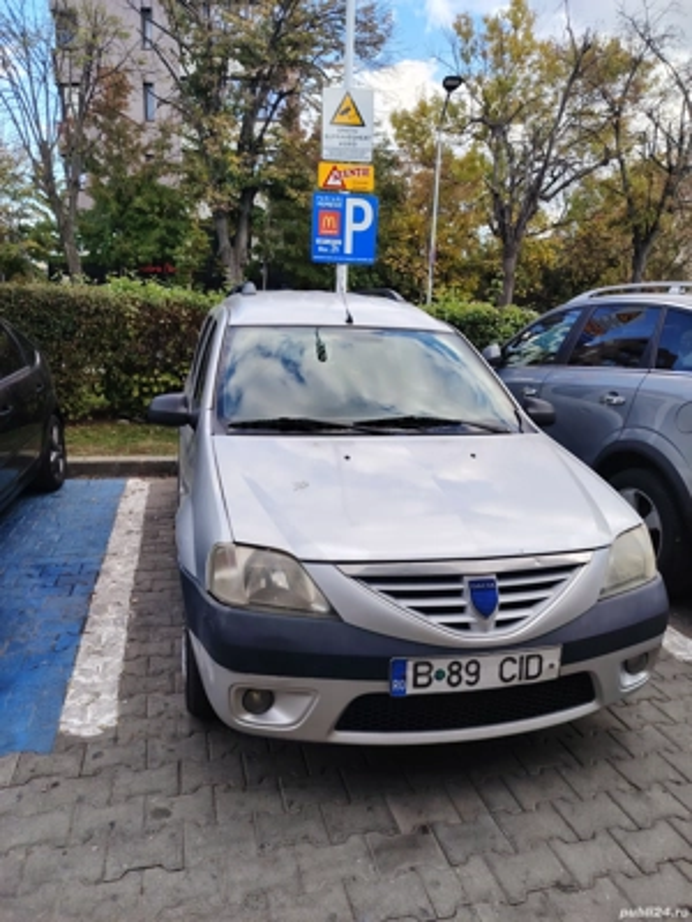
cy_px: 461
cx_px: 346
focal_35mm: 24
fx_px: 640
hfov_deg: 56.8
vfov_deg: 71.6
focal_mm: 5.25
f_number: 1.75
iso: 100
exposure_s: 1/271
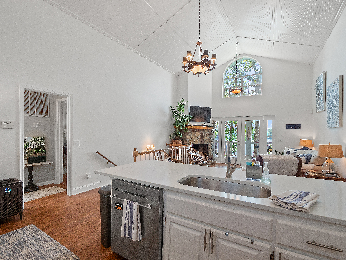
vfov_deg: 78.1
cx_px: 173
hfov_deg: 94.5
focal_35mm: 16
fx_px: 160
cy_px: 130
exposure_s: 1/25
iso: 400
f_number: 5.6
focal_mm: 8
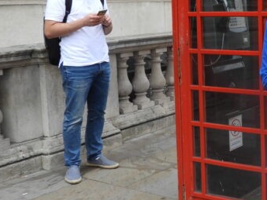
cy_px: 44
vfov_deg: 21.7
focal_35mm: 67
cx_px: 287
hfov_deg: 26.8
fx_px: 517
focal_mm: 5.4
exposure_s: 1/400
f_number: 3.5
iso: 100
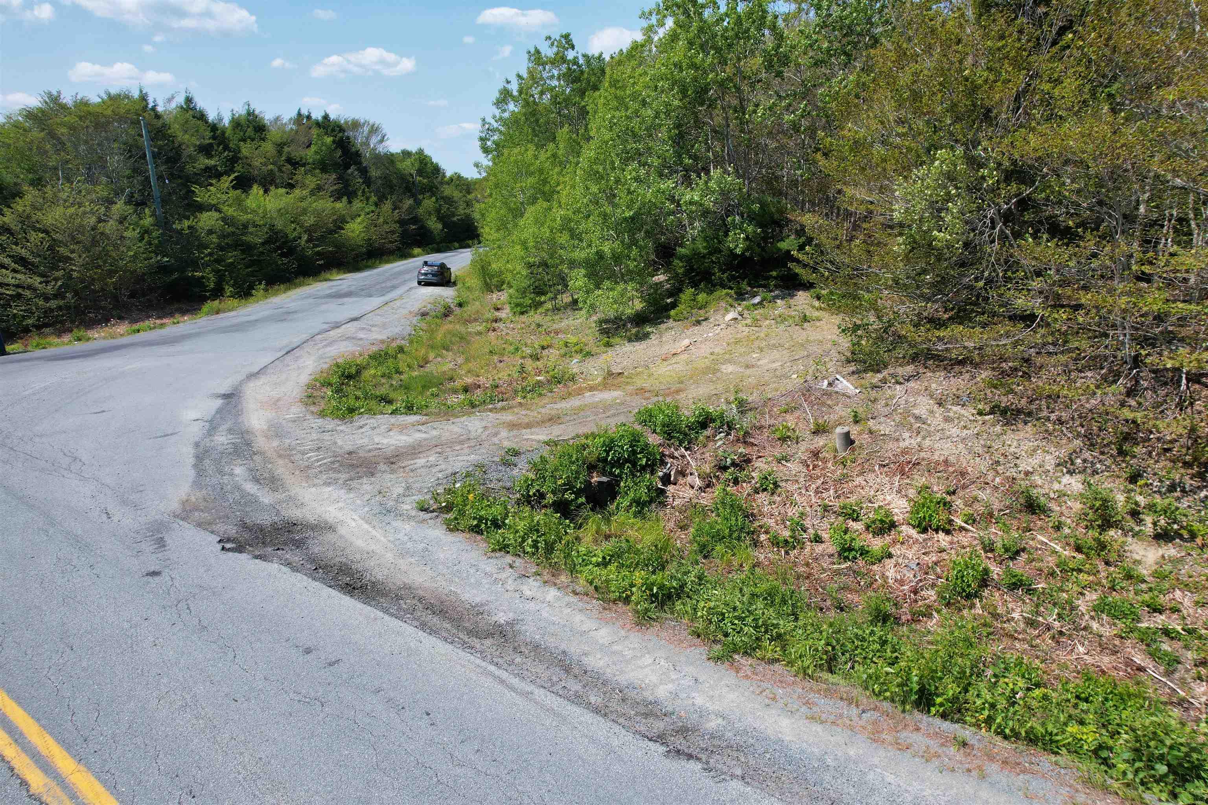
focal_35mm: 22
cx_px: 604
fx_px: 738
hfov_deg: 78.6
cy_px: 402
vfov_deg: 57.2
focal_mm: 8.38
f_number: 2.8
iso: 100
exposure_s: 1/1600
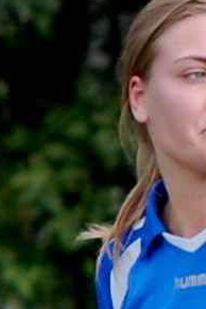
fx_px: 10938
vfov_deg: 1.6
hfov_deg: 1.1
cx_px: 187
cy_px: 476
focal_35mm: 1274
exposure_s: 1/500
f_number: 5.6
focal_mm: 175
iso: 640
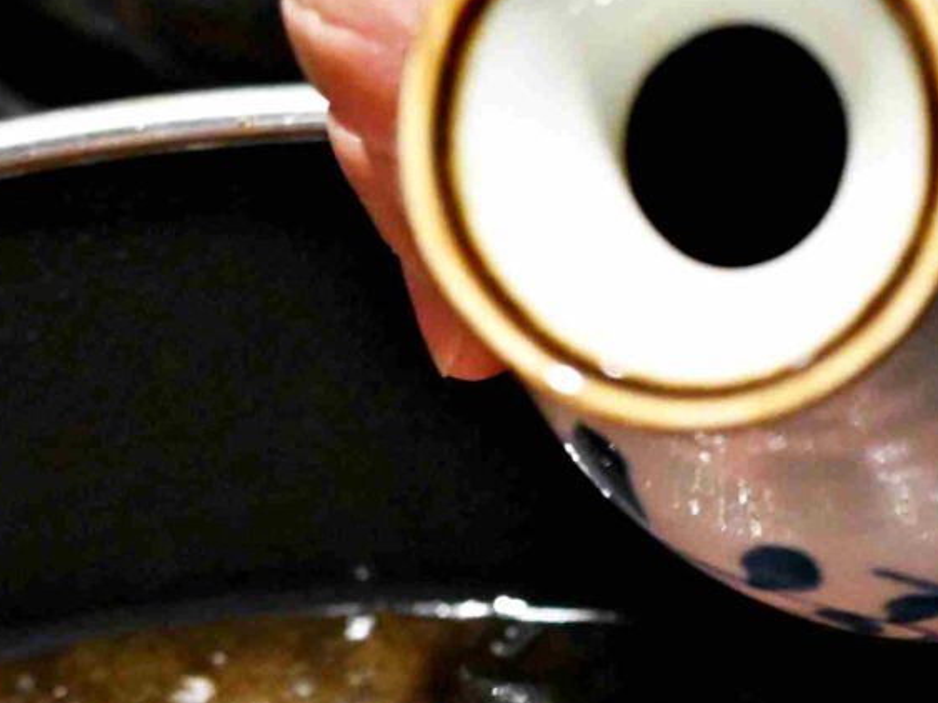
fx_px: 8886
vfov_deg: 4.5
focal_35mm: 328
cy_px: 1110
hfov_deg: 6.0
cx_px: 481
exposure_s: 1/200
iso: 2000
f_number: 4
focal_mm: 50
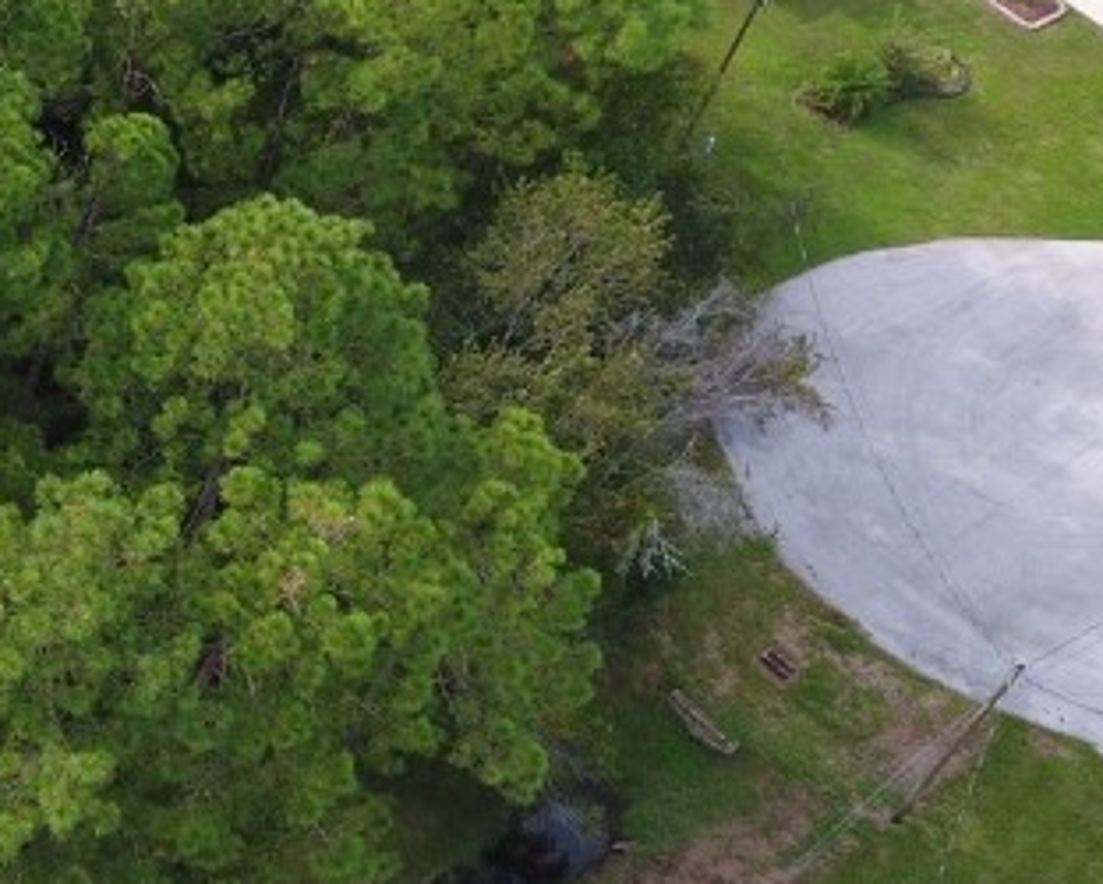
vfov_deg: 23.9
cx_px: -258
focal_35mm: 64
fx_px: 2091
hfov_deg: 26.0
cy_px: 385
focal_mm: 3.61
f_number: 2.8
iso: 100
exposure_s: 1/243
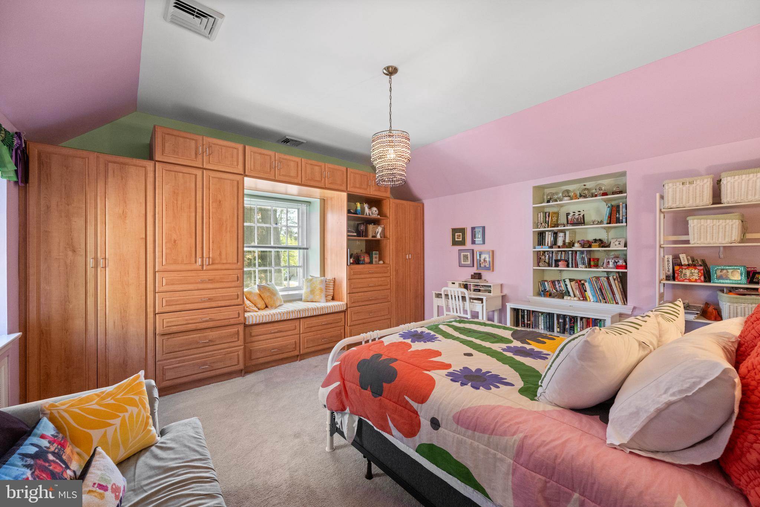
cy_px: 254
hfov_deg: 104.3
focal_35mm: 14
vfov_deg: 81.2
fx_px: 296
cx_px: 380
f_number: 5.6
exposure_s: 1/60
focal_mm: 14
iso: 1600
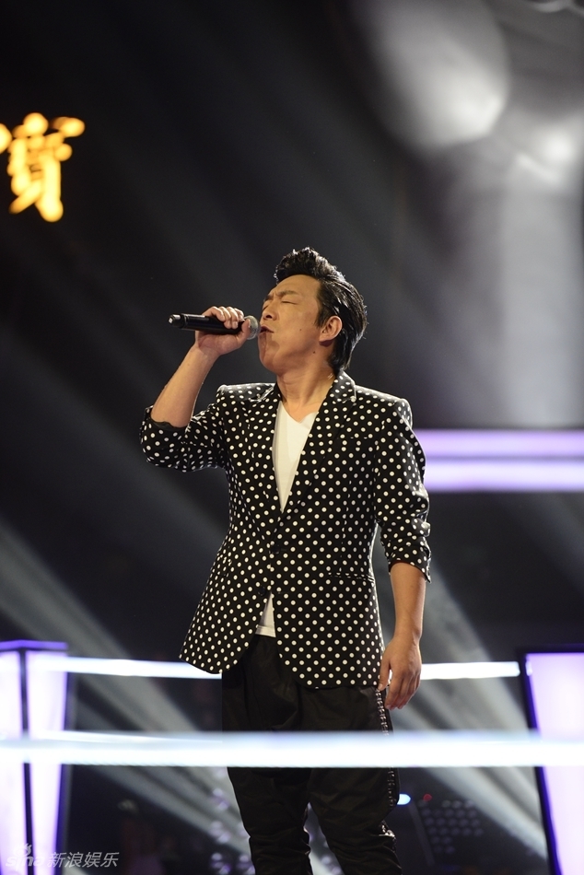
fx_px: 4863
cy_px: 438
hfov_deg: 6.9
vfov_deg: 10.3
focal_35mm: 200
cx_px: 292
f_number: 2.8
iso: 2000
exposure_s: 1/160
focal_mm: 200
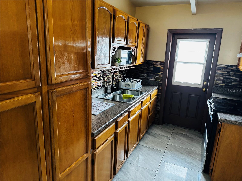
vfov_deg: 56.8
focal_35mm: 24
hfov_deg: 71.6
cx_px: 121
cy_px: 90
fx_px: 168
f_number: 1.78
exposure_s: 1/60
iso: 500
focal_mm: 6.76
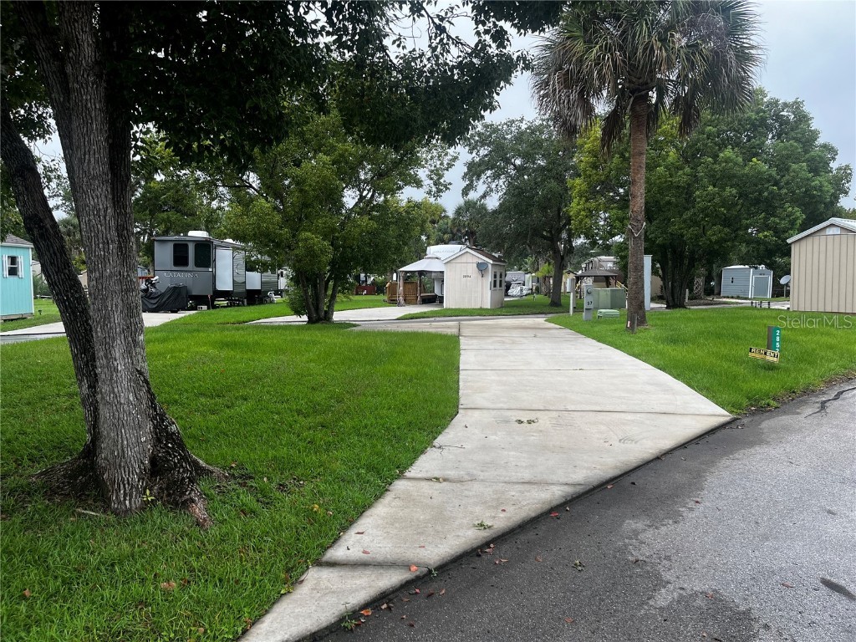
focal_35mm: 26
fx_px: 643
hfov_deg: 67.3
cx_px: 428
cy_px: 321
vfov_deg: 53.1
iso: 50
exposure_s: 1/524
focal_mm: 5.1
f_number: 1.6
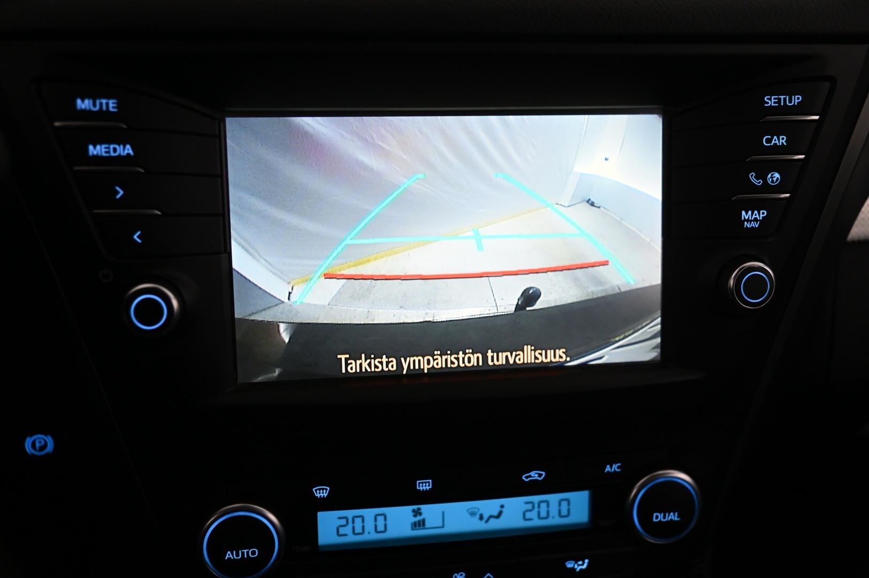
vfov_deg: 35.0
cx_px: 434
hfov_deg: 50.7
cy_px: 289
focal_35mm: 38
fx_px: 917
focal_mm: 38
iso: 2000
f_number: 4
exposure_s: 1/80
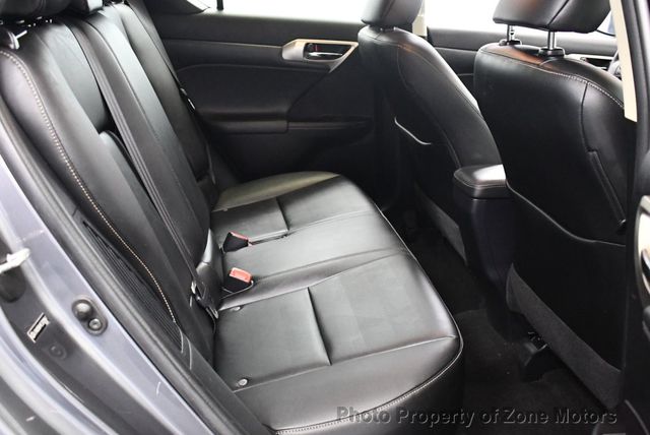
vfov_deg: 36.9
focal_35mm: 36
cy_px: 218
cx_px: 325
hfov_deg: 53.1
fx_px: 651
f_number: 3.5
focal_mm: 18
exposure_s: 1/60
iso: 4500
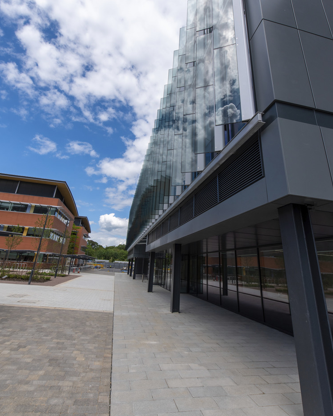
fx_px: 209
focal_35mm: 17
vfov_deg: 89.3
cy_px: 187
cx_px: 167
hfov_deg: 77.0
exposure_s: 1/1000
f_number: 9
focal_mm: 15
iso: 400
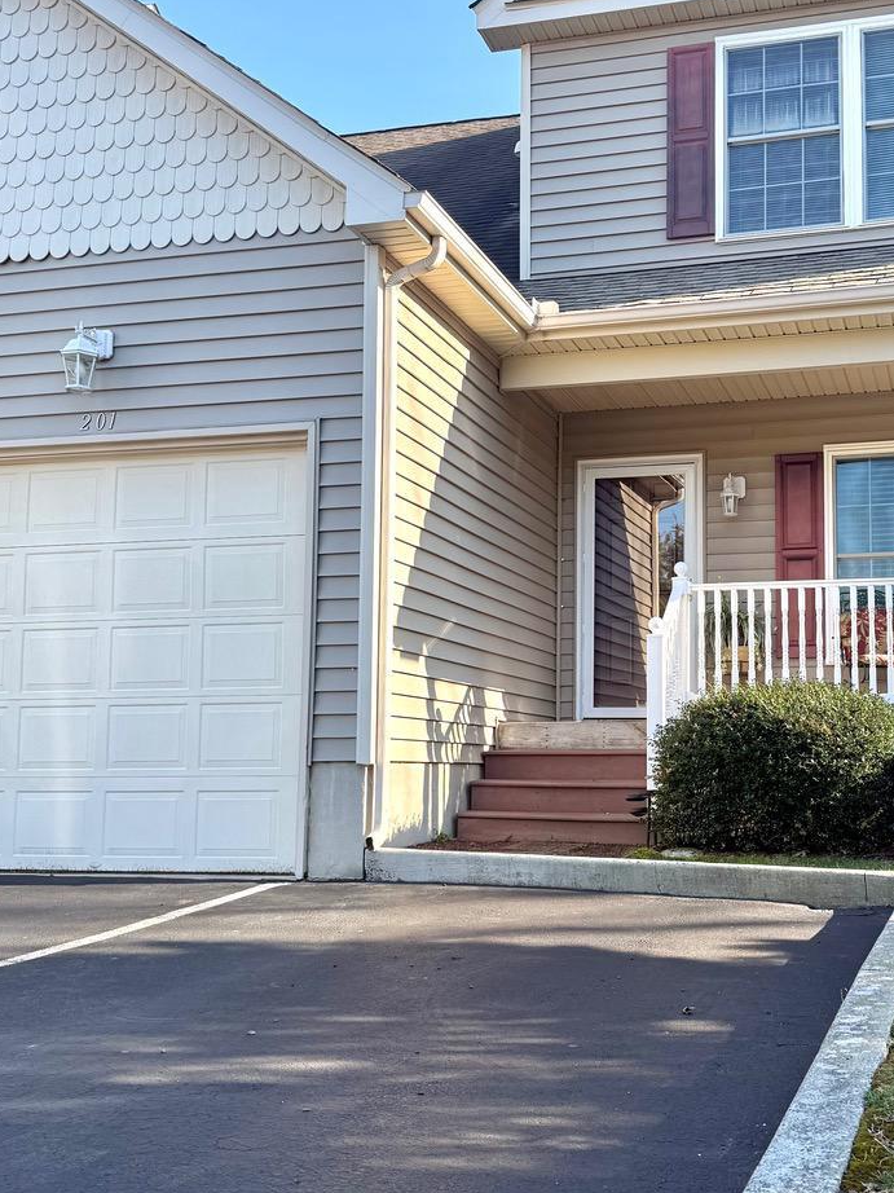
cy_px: 616
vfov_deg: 46.8
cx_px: 572
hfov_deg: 35.7
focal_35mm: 40
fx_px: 1378
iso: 80
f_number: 1.78
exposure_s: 1/831
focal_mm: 6.76
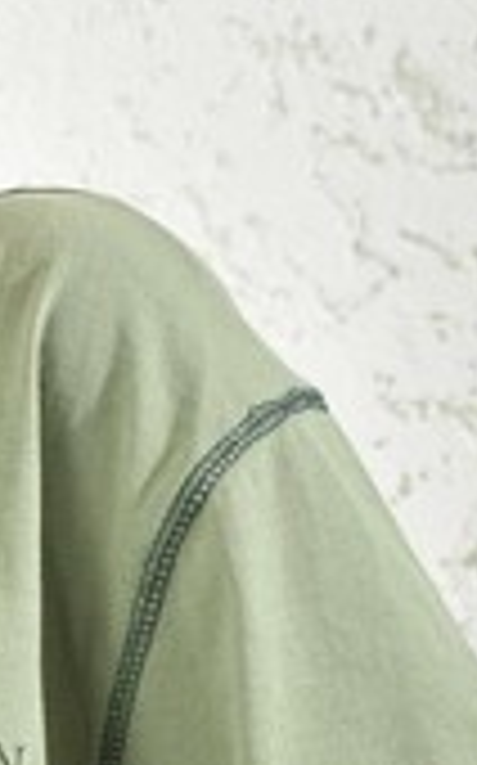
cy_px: 360
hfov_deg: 5.9
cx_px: -423
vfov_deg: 9.7
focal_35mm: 216
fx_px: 4500
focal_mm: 48
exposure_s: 1/160
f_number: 7.1
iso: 100
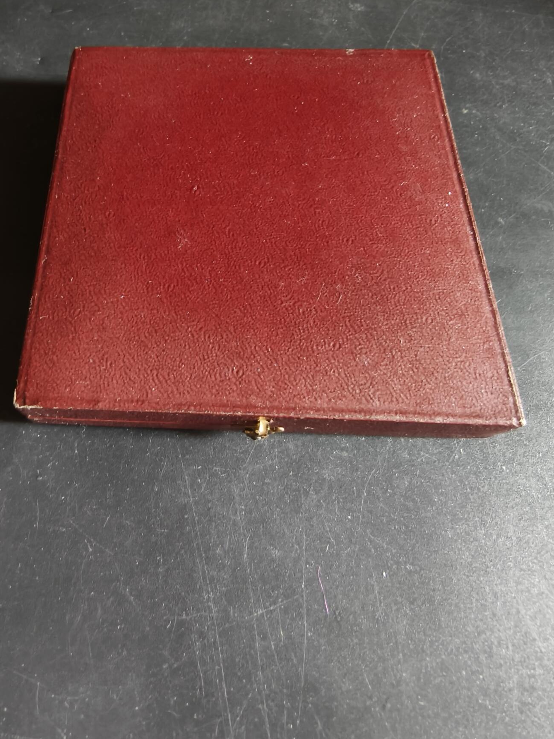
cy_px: 354
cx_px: 268
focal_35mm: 24
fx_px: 512
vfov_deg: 71.6
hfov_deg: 56.8
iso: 1600
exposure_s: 1/33.3
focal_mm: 2.32
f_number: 2
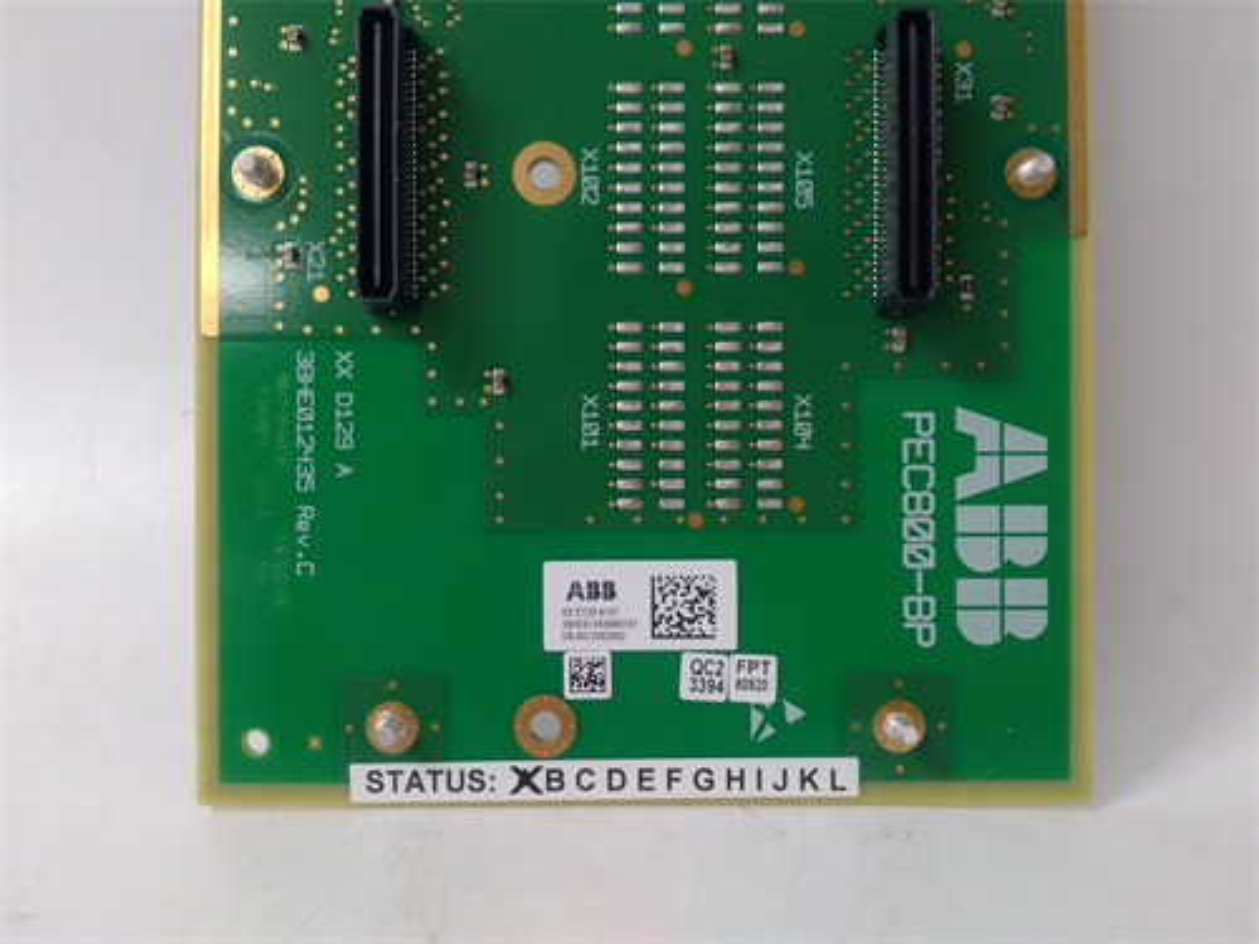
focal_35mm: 27
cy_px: 472
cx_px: 630
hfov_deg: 65.3
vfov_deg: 51.4
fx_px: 982
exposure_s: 1/33
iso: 396
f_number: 2
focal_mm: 3.79
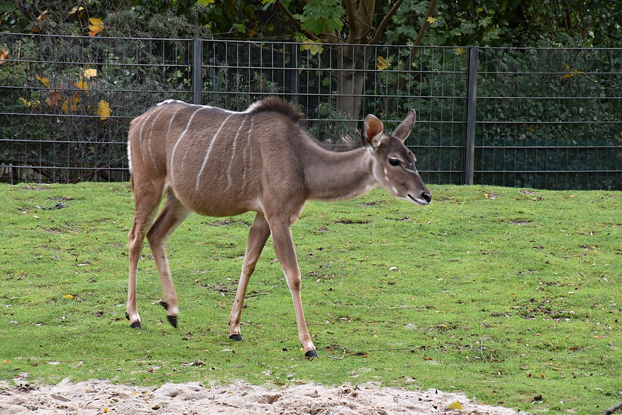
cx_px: 311
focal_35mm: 210
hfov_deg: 9.8
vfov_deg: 6.5
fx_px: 3629
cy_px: 208
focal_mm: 140
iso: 800
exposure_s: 1/125
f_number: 9
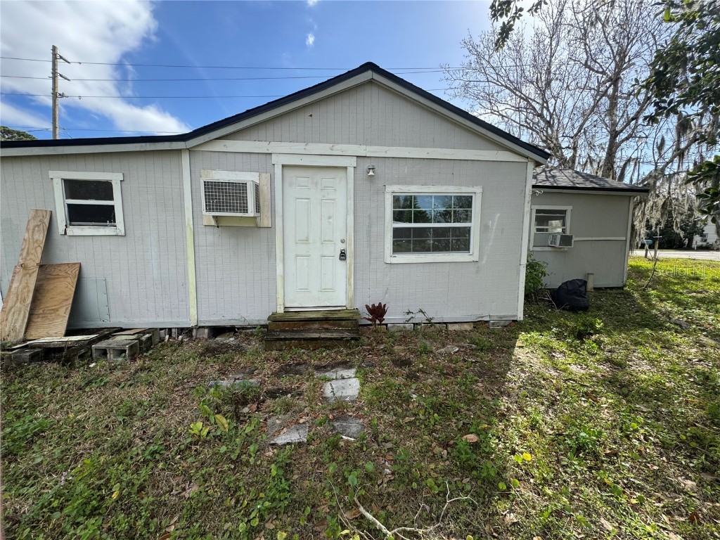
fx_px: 291
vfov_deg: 85.7
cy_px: 270
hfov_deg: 102.1
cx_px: 360
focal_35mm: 14
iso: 40
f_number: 2.2
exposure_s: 1/749
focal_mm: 2.22
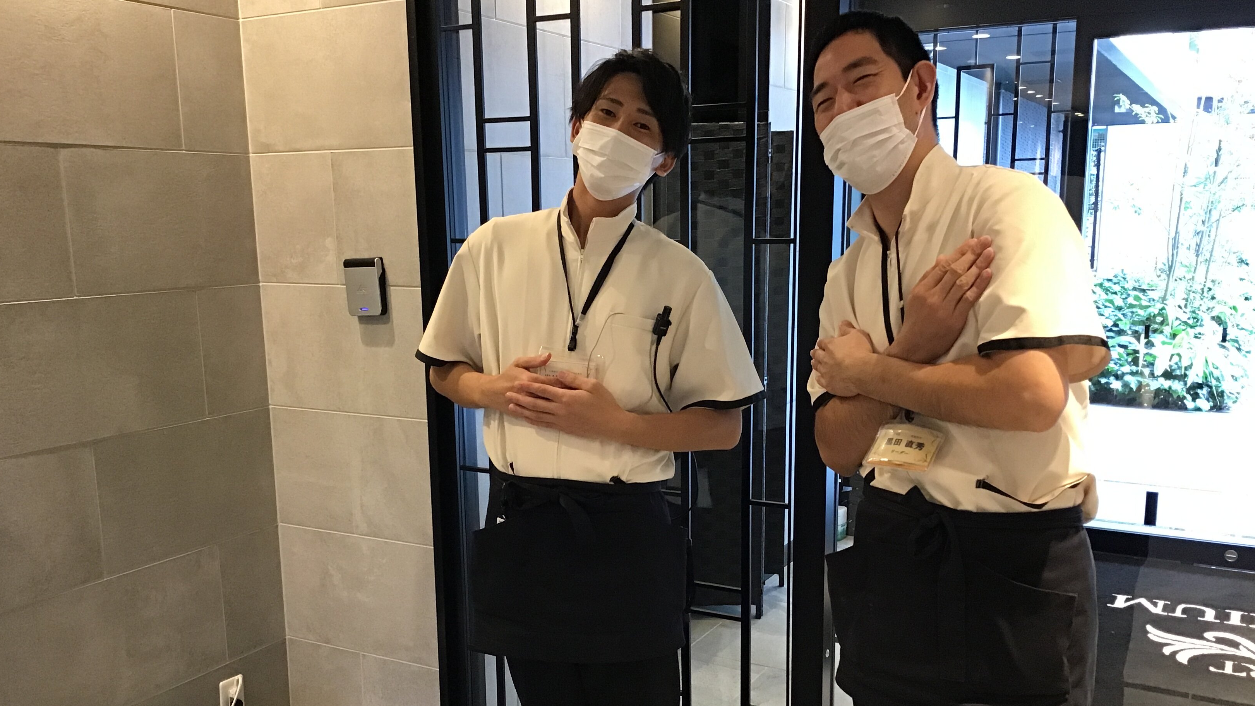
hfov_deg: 58.0
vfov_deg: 34.5
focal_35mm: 34
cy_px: 442
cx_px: 624
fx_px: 1131
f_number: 2.4
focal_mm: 3.3
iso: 125
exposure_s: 1/30
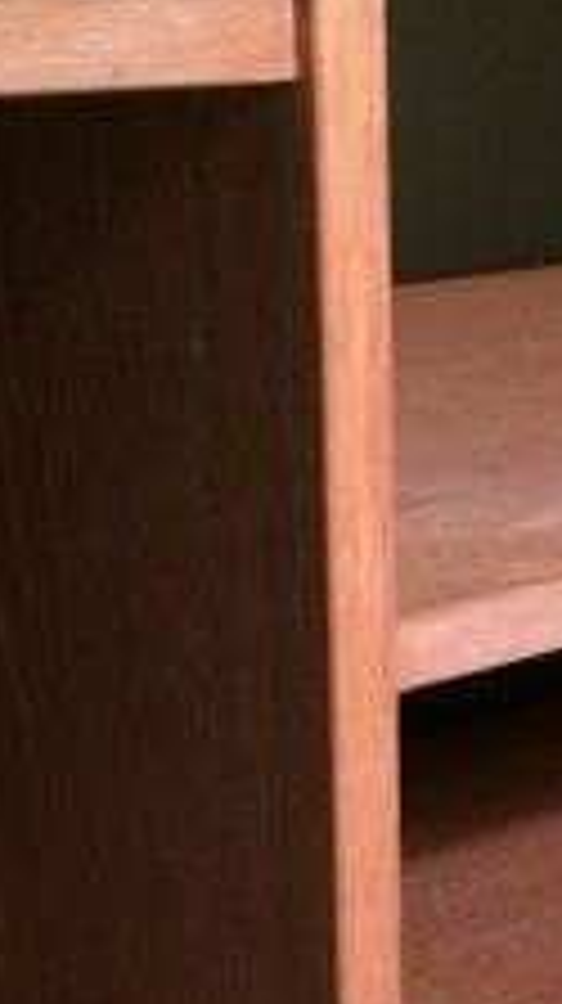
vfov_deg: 21.4
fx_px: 2630
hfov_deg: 11.6
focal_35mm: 99
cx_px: 890
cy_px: 781
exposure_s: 1/15
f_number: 2.2
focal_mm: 4.12
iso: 320
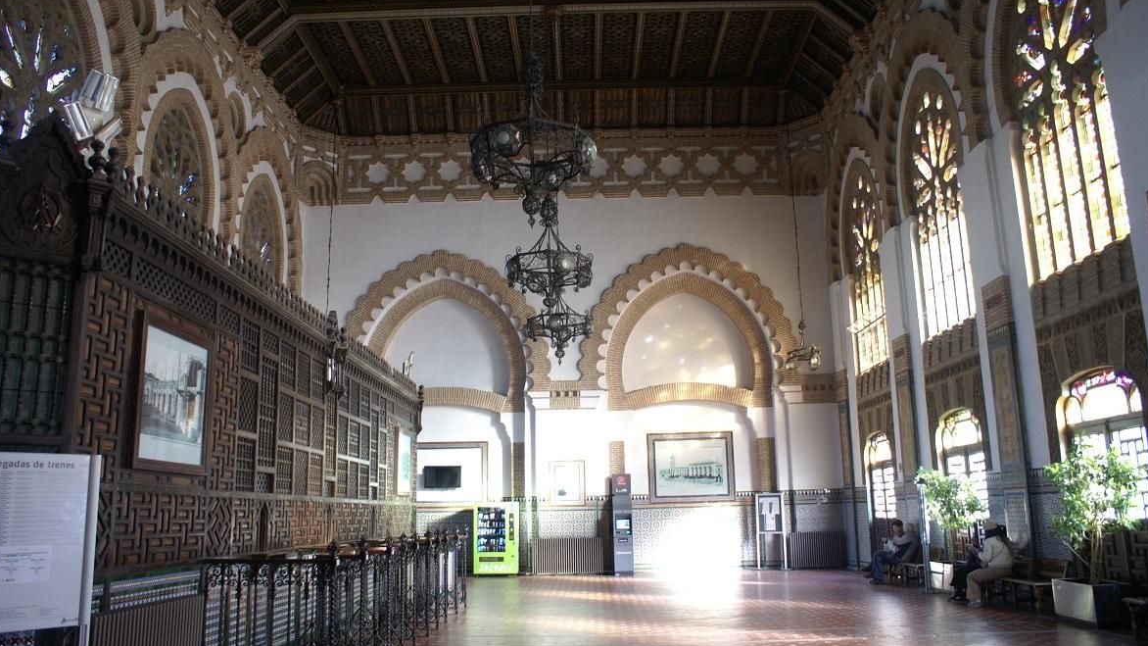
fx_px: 883
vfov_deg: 40.2
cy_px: 305
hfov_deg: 66.1
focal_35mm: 29
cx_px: 581
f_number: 3.5
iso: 400
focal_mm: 18
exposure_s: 1/20
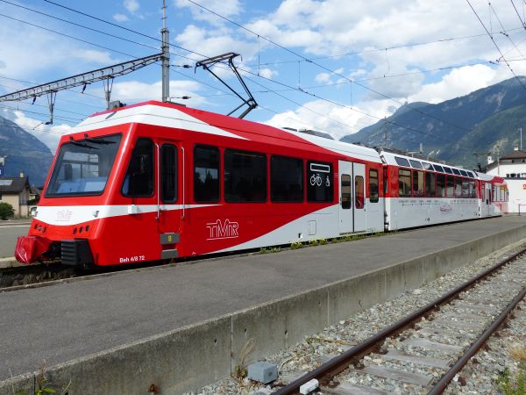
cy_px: 198
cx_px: 263
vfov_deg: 48.2
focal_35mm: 29
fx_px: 441
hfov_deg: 61.7
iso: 100
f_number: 4
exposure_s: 1/800
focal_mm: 5.3
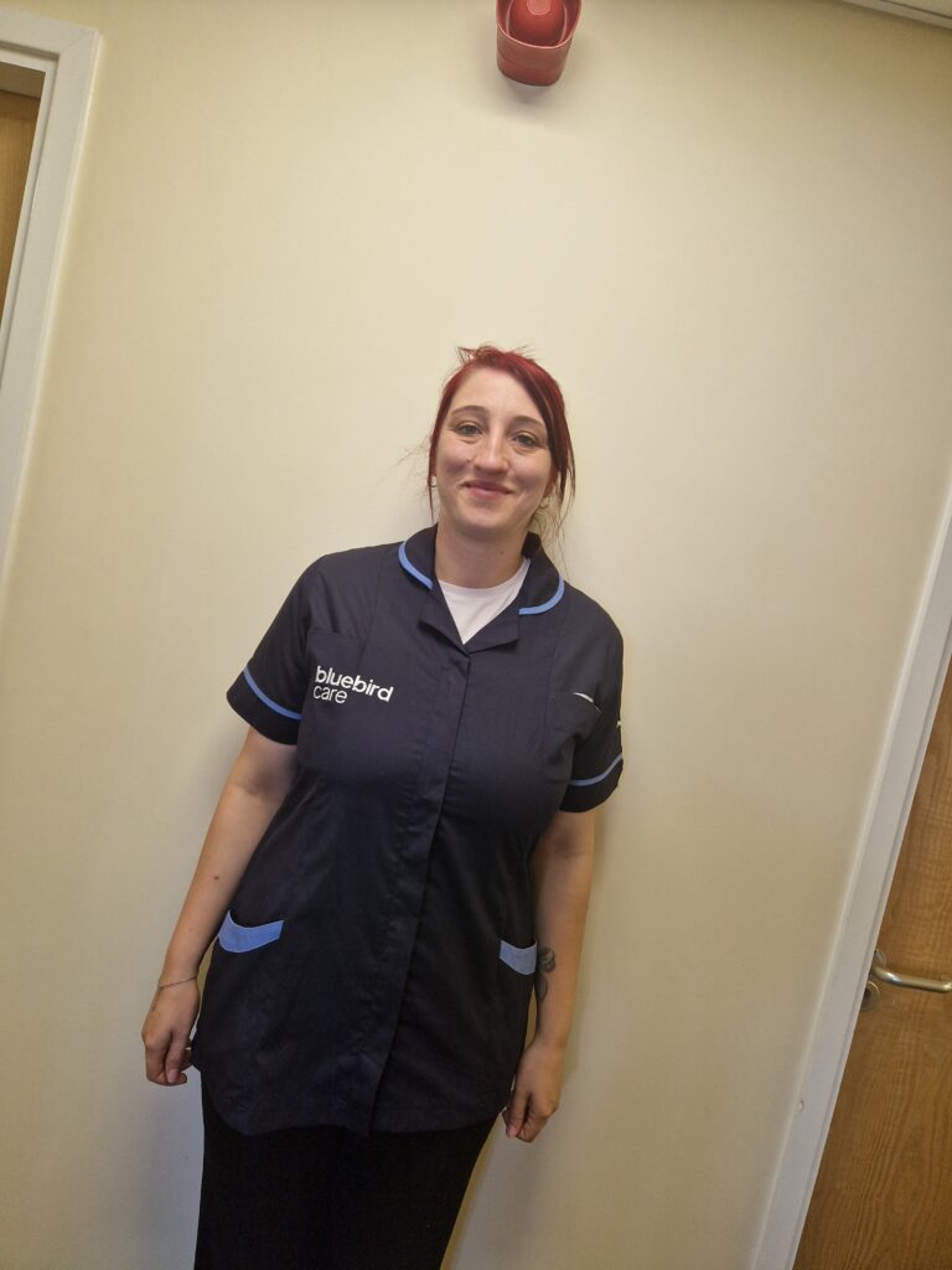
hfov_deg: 58.9
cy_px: 635
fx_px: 843
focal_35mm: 23
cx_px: 476
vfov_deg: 73.9
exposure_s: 1/100
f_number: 1.8
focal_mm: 5.4
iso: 64
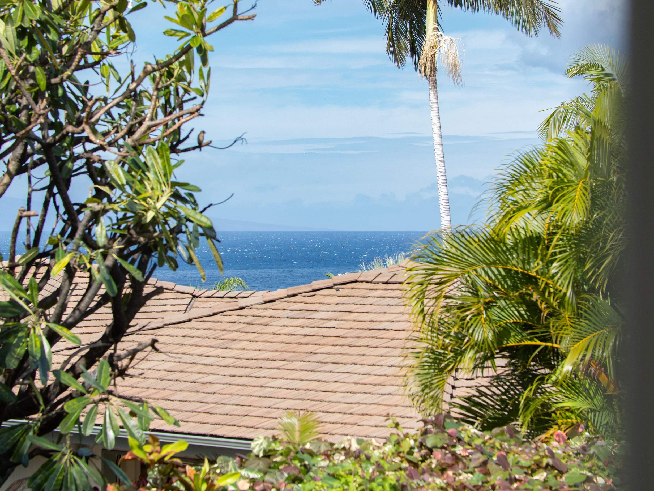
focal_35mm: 167
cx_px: 327
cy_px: 214
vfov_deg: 8.9
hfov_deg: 11.8
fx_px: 3156
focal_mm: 67
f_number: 5.6
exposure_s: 1/500
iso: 400
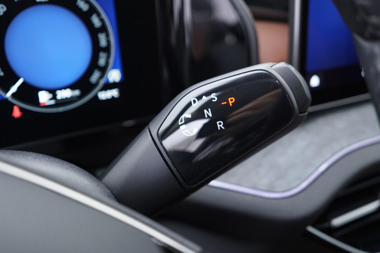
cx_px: 190
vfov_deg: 36.9
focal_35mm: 36
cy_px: 126
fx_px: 380
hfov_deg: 53.1
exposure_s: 1/40
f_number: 2.8
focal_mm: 24
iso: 320
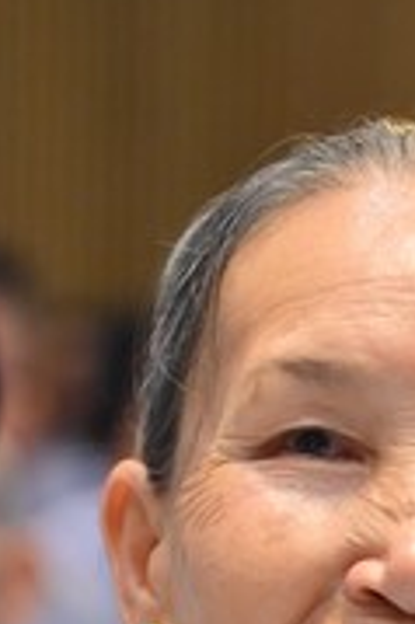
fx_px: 7536
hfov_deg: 3.1
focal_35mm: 435
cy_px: 934
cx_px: 567
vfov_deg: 4.7
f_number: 4.5
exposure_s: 1/160
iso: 1250
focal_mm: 120
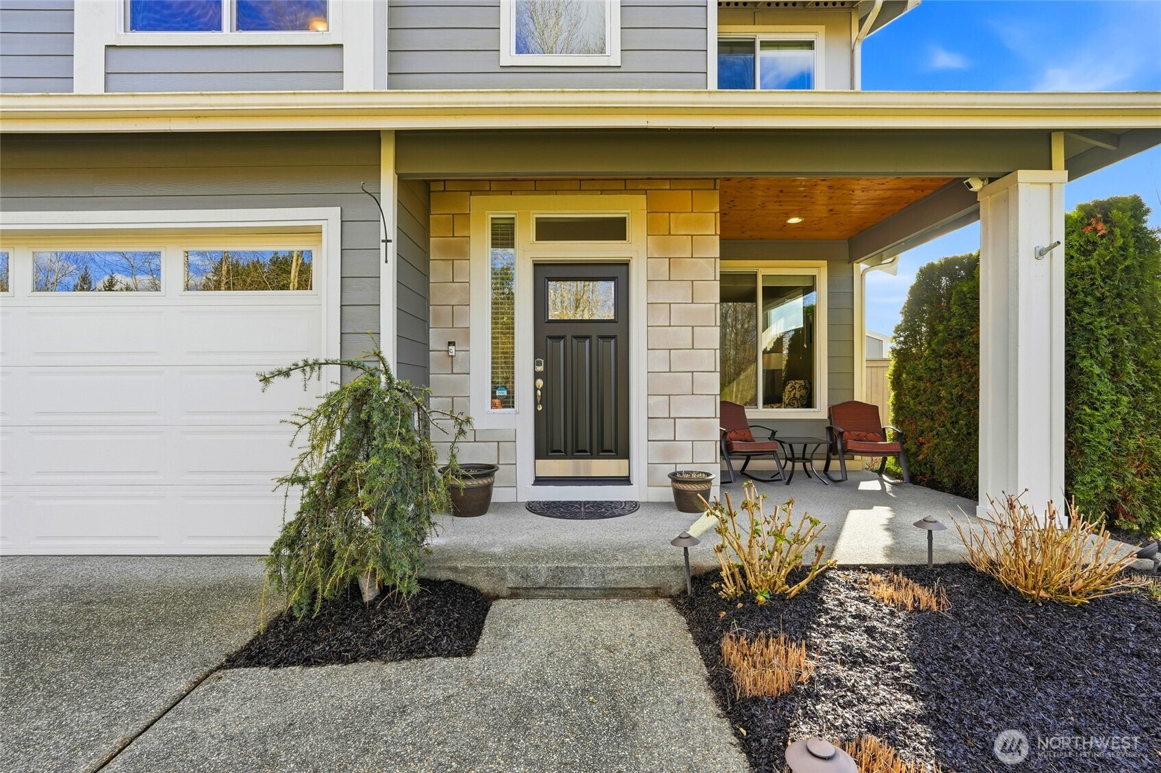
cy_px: 386
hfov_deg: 96.7
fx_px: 516
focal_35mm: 16
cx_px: 580
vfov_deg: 73.7
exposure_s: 1/2500
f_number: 9
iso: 400
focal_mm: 16
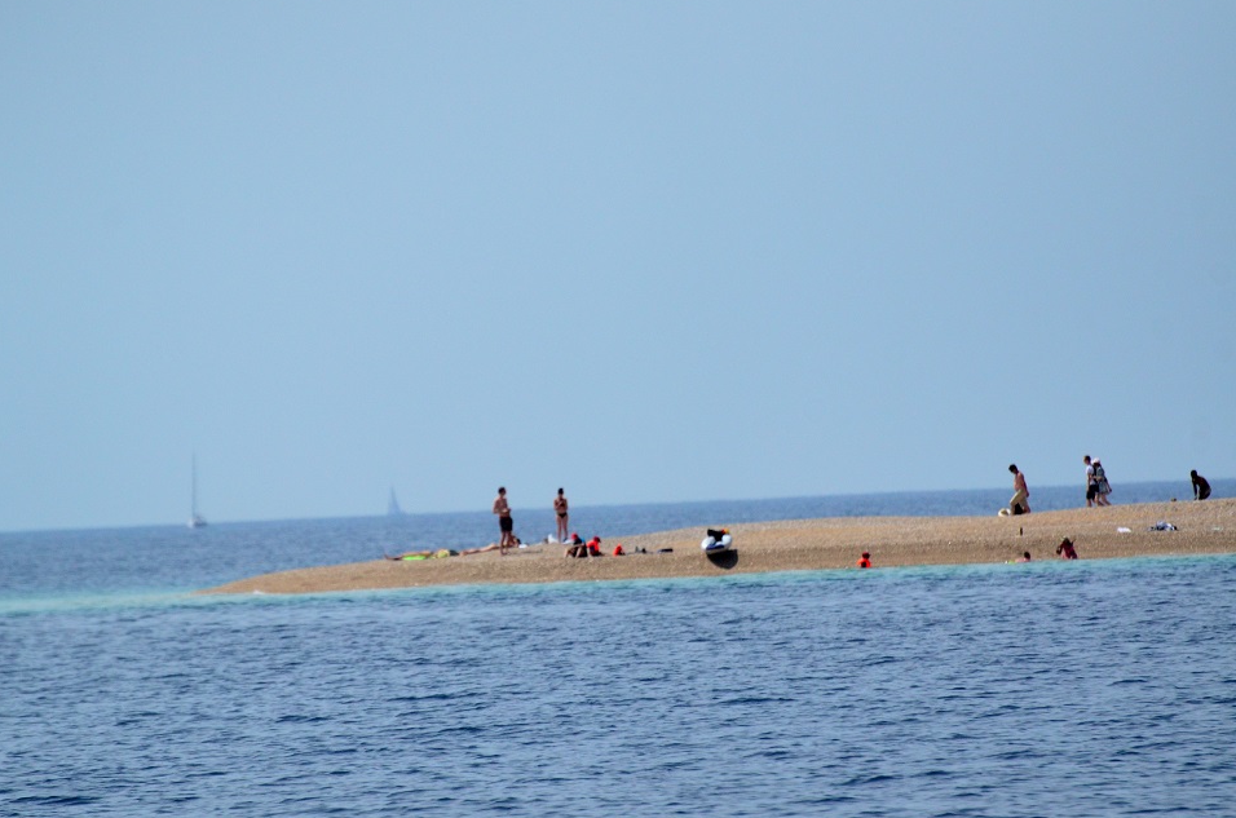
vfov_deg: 2.9
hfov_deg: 4.4
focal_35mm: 470
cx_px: 599
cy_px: 408
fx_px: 16102
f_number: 6.3
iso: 1400
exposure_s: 1/8000
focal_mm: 300
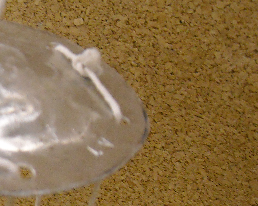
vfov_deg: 15.7
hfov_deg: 18.7
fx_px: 741
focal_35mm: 97
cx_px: -55
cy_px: 179
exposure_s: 1/30
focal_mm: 5.7
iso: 400
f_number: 2.8
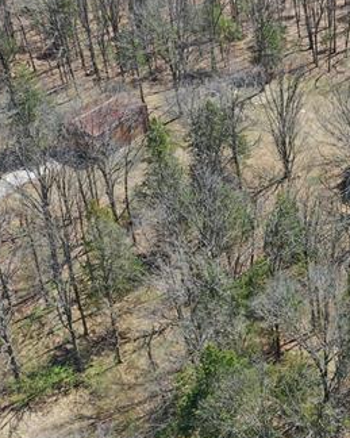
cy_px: 141
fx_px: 1075
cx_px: 458
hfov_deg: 17.3
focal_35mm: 83
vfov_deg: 22.9
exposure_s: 1/200
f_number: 5
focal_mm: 10.26
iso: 100
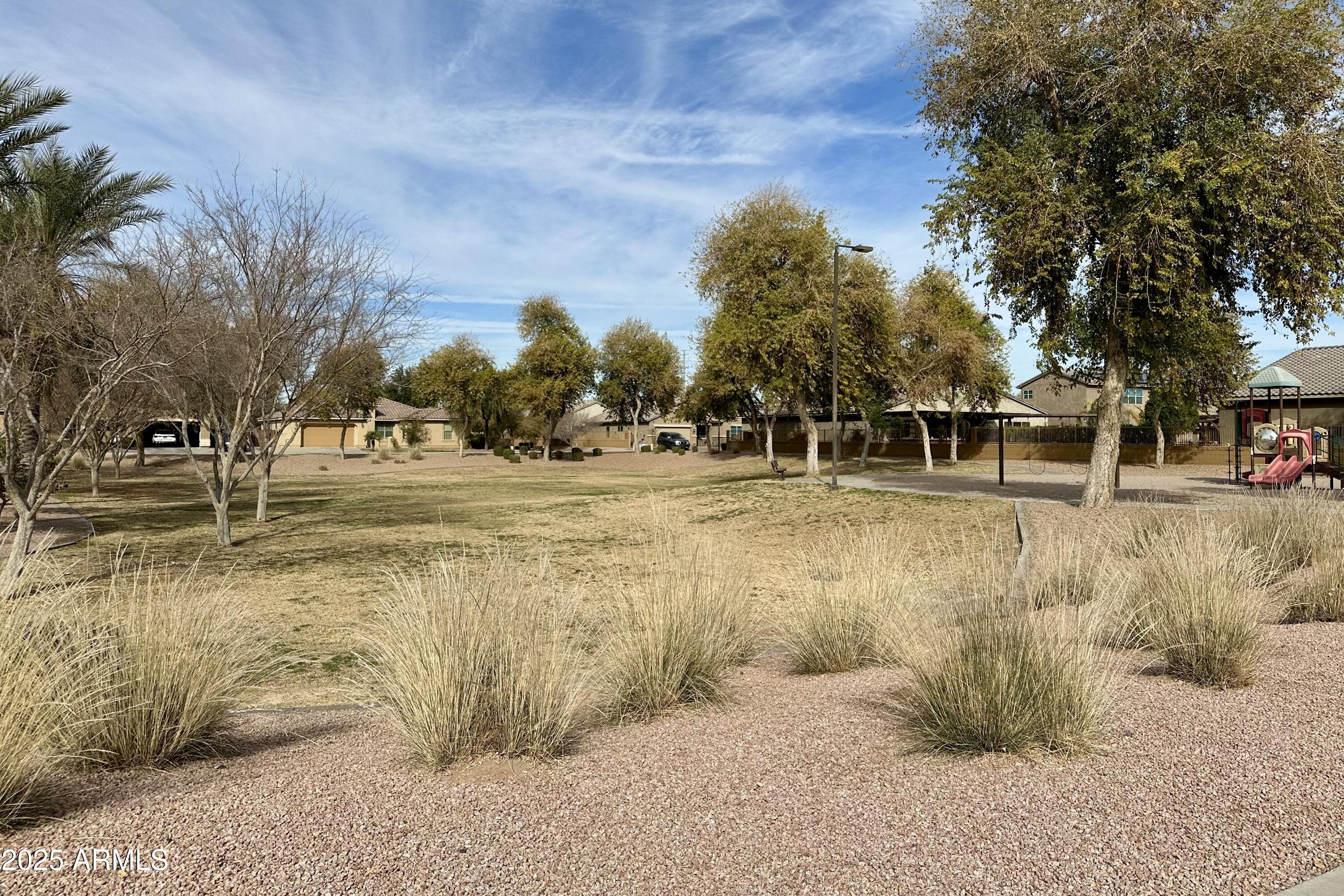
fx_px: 933
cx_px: 672
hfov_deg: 71.5
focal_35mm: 25
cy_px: 402
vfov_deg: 51.2
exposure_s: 1/6211
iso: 80
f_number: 1.78
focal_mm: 6.86
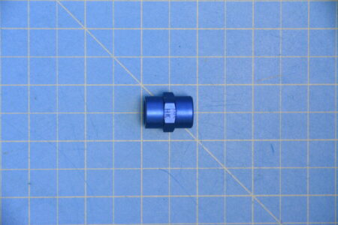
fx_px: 2816
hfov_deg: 6.9
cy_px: 112
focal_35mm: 300
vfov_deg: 4.6
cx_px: 169
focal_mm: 200
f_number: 8
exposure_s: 1/8
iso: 6400
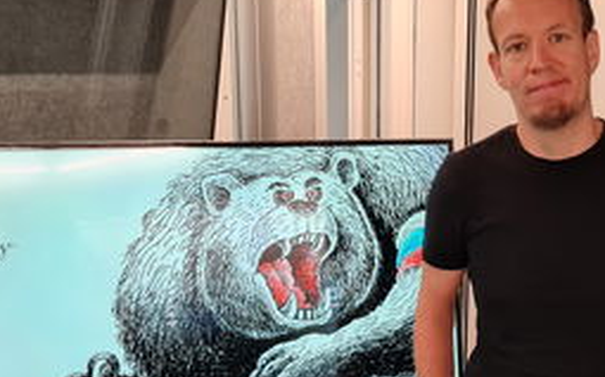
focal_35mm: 61
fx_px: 1005
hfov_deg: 32.7
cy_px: 299
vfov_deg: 21.0
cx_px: 472
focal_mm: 5.4
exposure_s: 1/50
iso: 250
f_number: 1.8
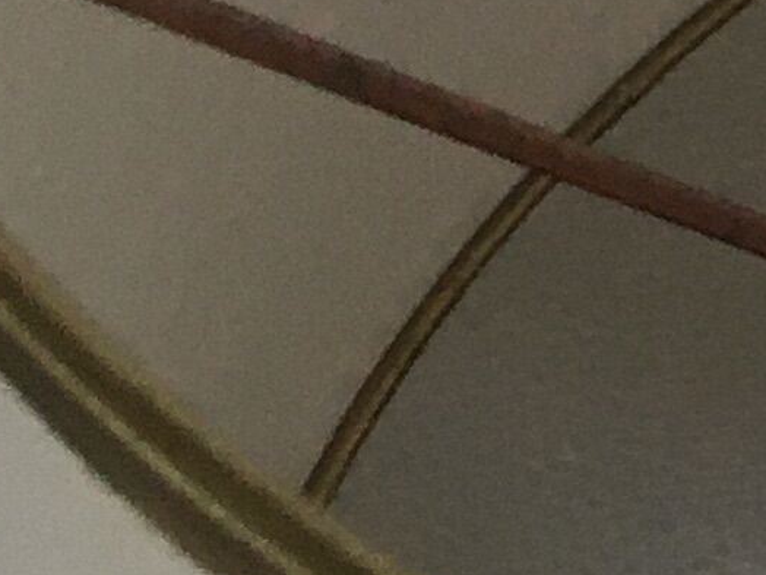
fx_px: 4935
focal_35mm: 223
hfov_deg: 7.7
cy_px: -499
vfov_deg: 6.5
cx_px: 2298
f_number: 2.2
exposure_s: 1/33
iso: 100
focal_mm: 4.15
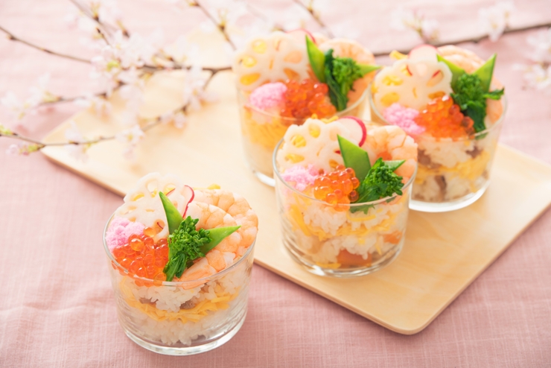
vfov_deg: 11.0
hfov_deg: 16.4
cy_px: 184
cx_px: 276
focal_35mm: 125
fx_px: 1914
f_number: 7.1
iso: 100
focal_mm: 125
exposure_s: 1/160
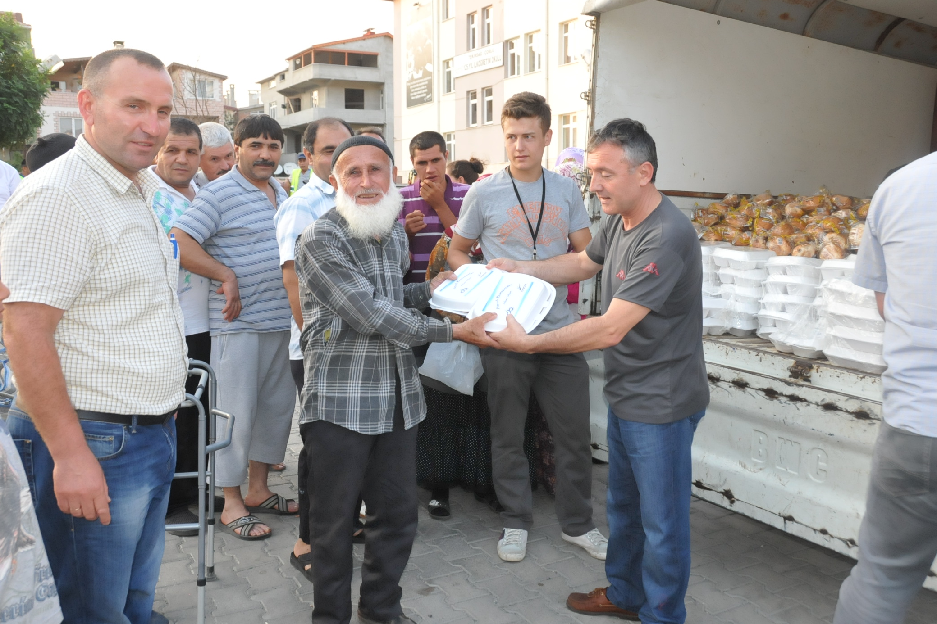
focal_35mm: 34
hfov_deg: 55.8
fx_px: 885
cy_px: 305
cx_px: 482
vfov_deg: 38.9
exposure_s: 1/250
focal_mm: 22
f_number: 5.6
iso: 1250
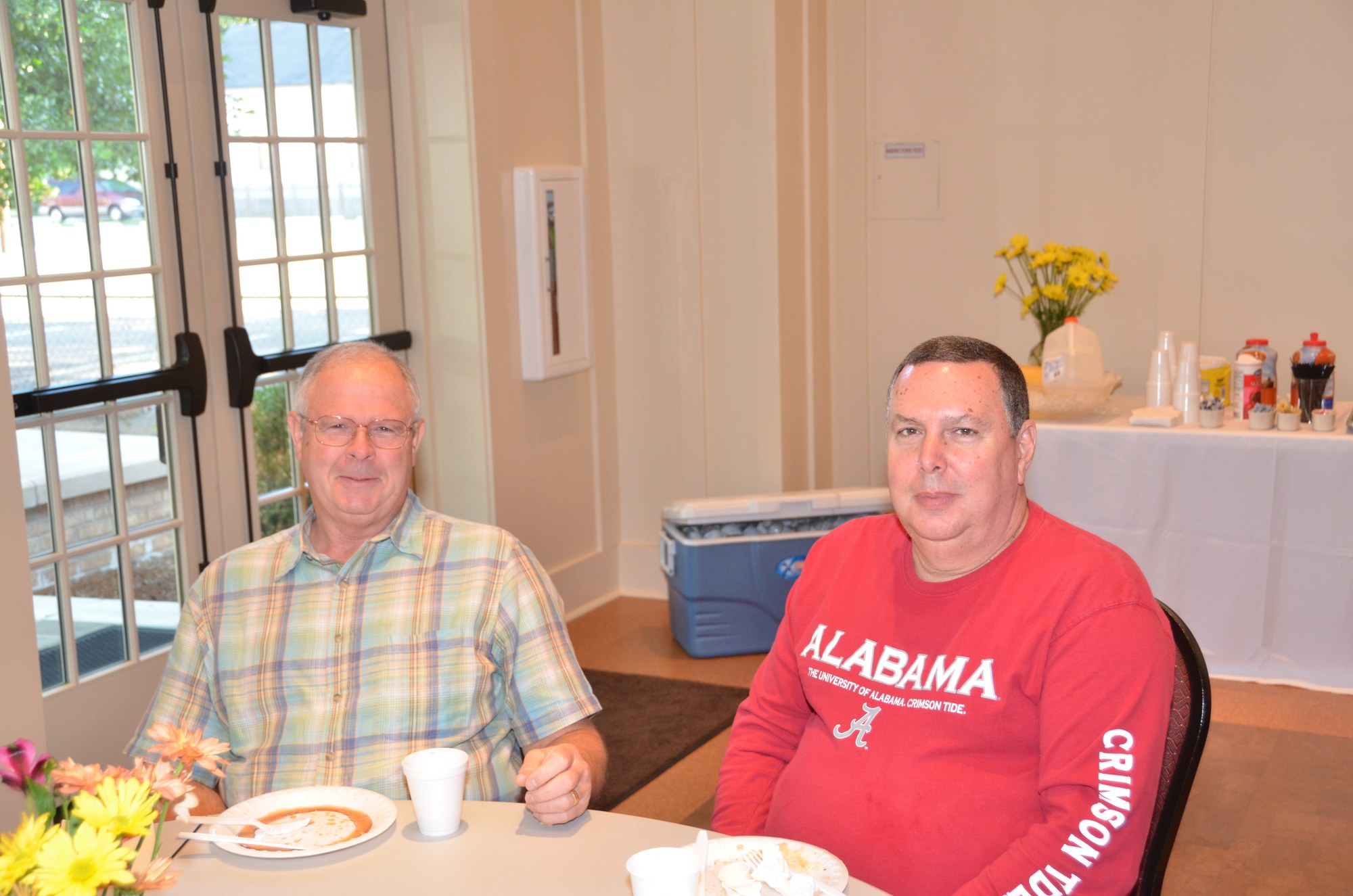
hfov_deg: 42.4
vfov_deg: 28.8
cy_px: 448
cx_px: 676
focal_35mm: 46
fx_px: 1744
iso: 640
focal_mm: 31
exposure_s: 1/60
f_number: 4
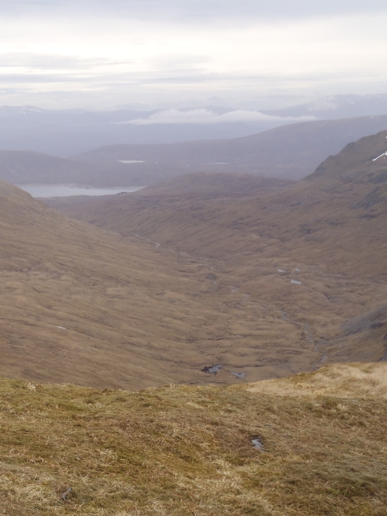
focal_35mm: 57
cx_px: 51
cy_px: 254
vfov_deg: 33.8
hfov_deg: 25.0
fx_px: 850
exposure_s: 1/250
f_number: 5
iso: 80
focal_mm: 7.57
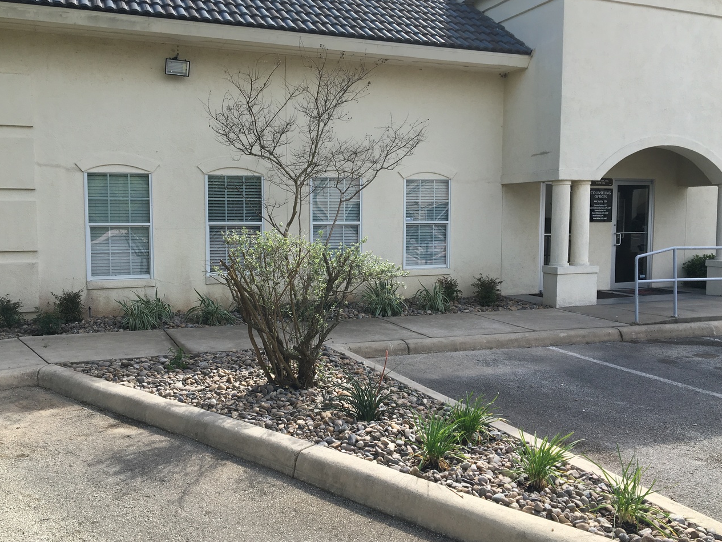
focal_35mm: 33
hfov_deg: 55.3
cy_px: 266
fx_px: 688
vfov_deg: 43.0
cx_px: 346
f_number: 2.2
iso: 25
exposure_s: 1/827
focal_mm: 4.15
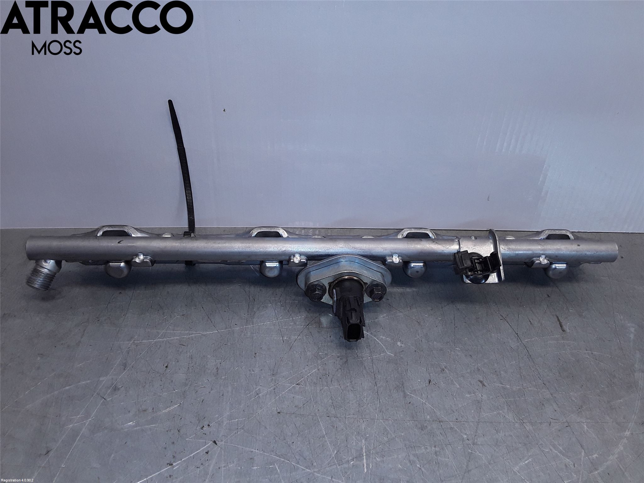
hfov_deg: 63.4
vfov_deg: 49.7
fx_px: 521
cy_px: 242
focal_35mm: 28
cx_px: 322
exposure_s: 1/174
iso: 40
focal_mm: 2.91
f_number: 1.9
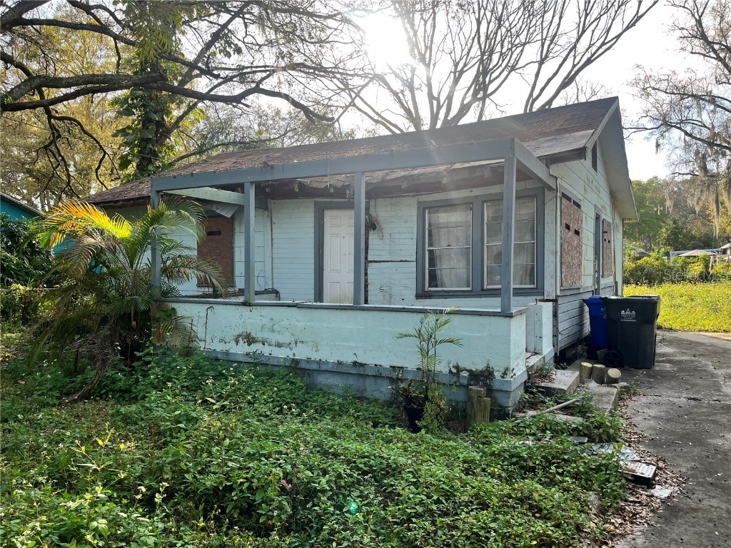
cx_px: 366
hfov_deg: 67.3
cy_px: 274
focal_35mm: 26
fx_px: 549
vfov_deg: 53.1
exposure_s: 1/642
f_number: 1.6
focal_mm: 5.1
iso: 50
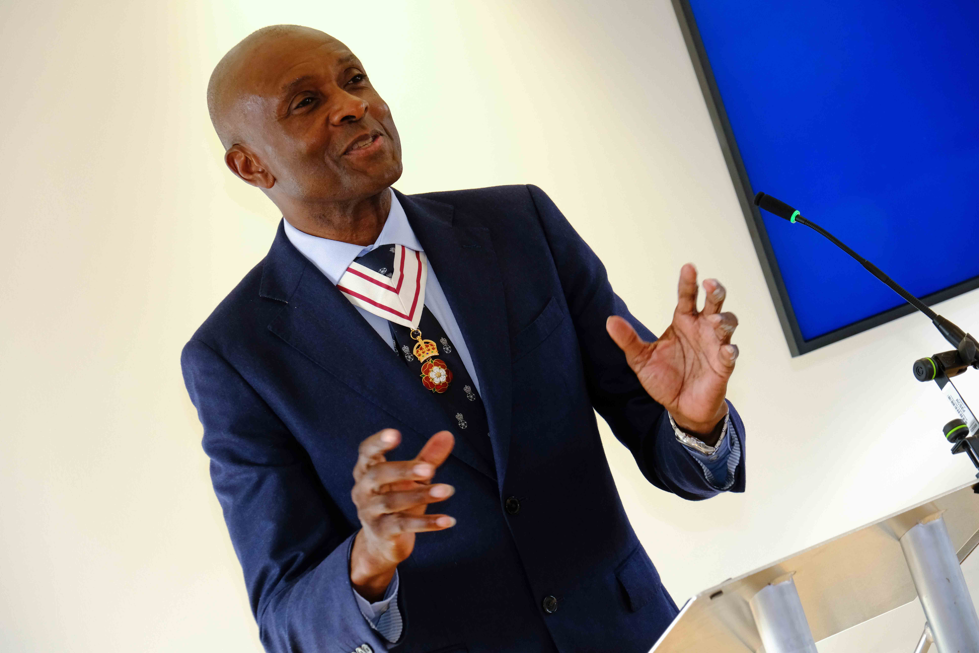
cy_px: 326
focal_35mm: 153
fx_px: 4160
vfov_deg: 9.0
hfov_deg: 13.4
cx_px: 490
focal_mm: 102.2
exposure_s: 1/120
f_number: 5.6
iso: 2000
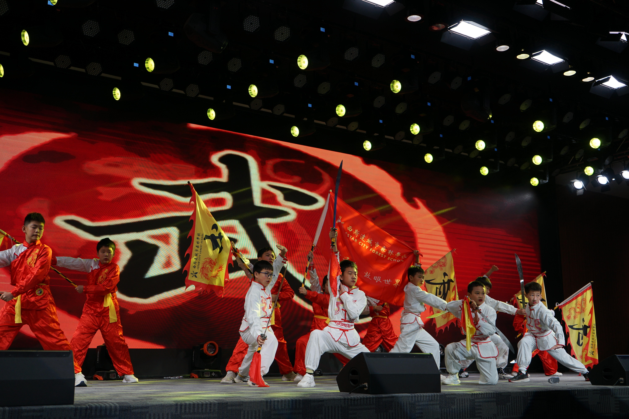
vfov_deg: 33.4
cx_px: 314
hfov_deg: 48.5
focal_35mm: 40
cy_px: 210
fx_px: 699
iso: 200
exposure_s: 1/160
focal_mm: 40
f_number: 4
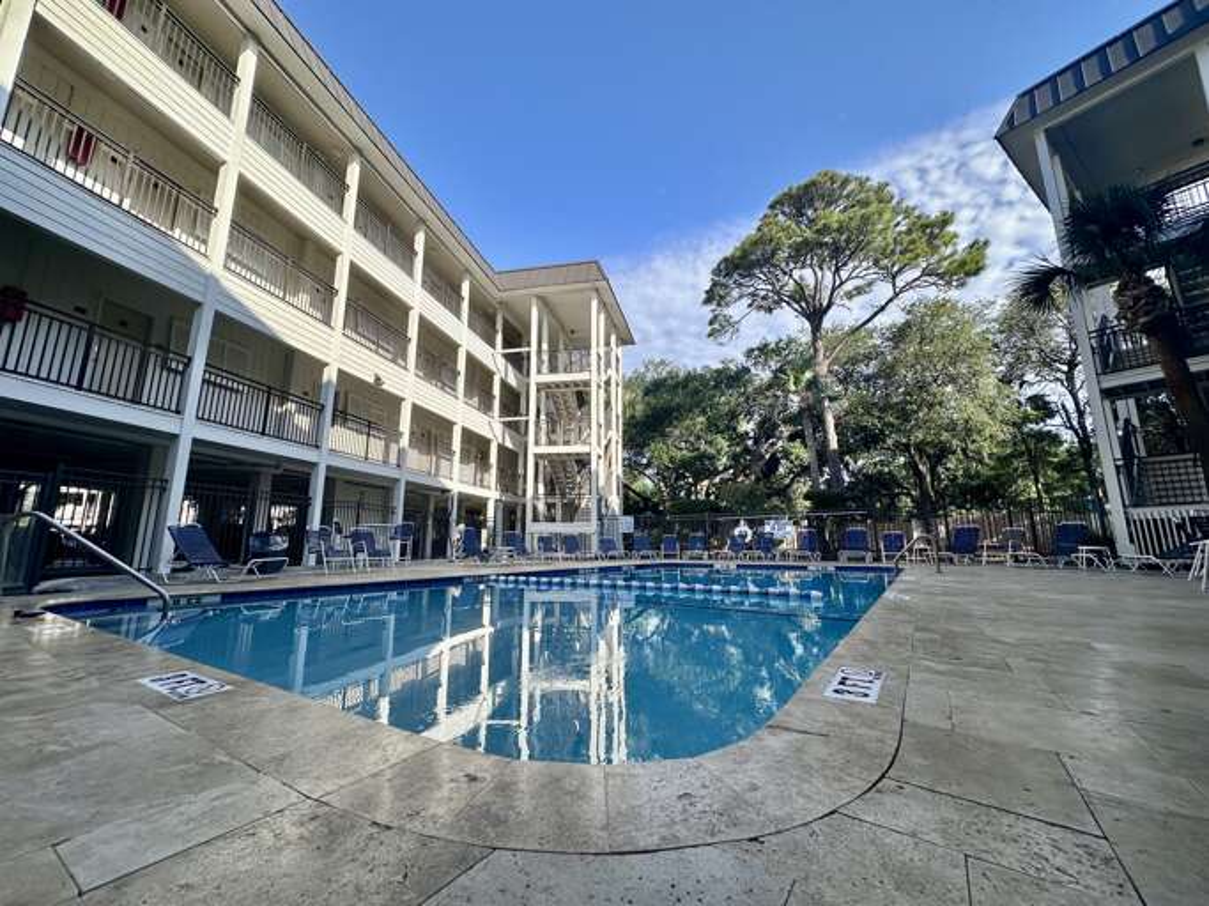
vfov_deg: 85.7
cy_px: 453
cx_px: 604
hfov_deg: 102.1
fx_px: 489
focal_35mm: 14
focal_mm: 2.22
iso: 40
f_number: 2.2
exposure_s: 1/1221
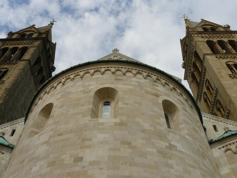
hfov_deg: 51.4
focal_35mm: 36
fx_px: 246
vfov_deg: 39.7
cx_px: 118
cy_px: 89
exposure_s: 1/500
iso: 100
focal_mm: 6
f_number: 7.1
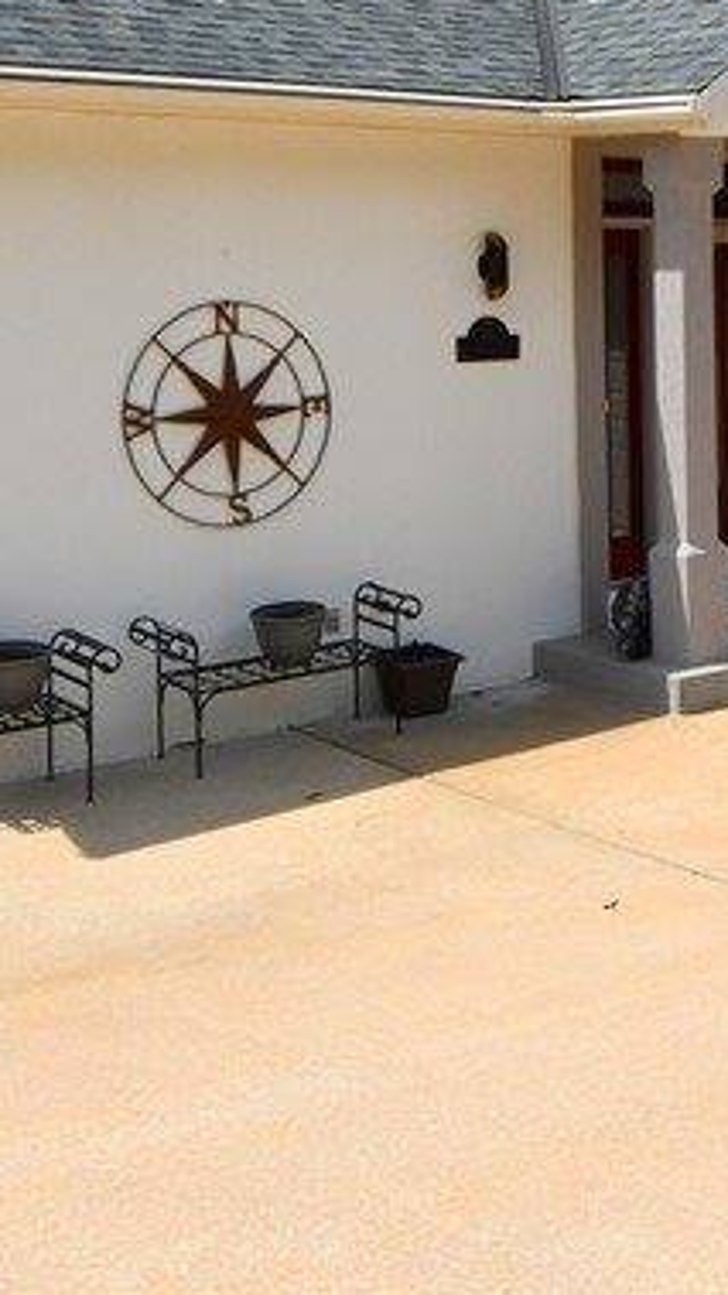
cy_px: 376
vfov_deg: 36.0
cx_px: 872
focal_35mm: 57
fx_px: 1957
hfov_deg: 19.8
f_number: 13
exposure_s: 1/640
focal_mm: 13
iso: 640
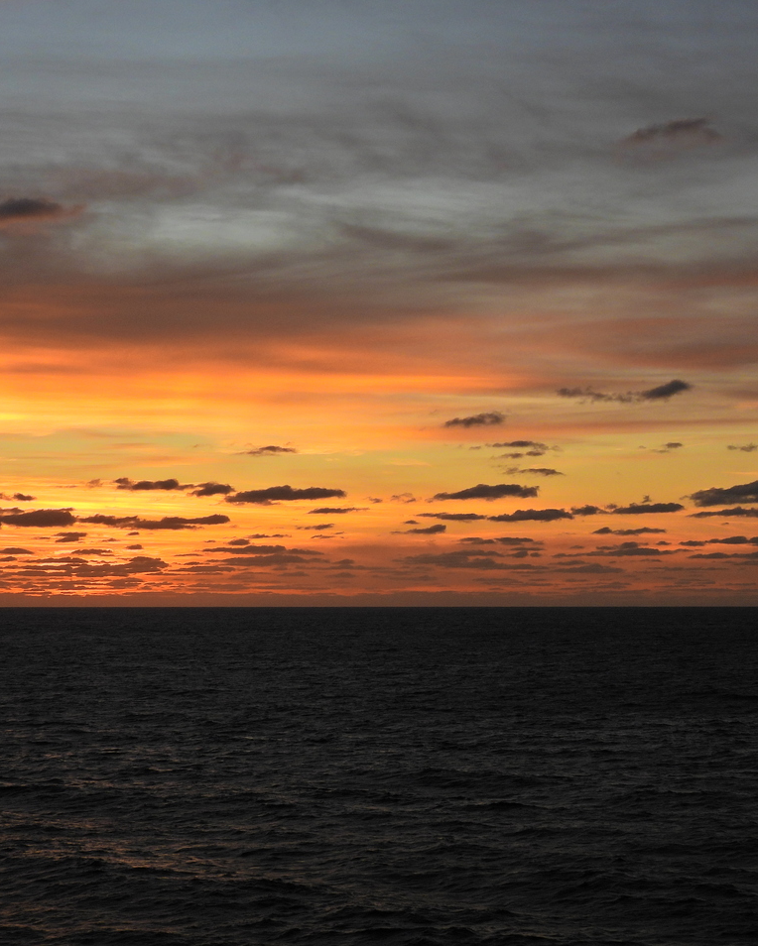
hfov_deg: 21.3
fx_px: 2018
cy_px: 474
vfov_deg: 26.4
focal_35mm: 72
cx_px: 432
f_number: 3.5
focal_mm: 9.8
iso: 100
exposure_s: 1/500
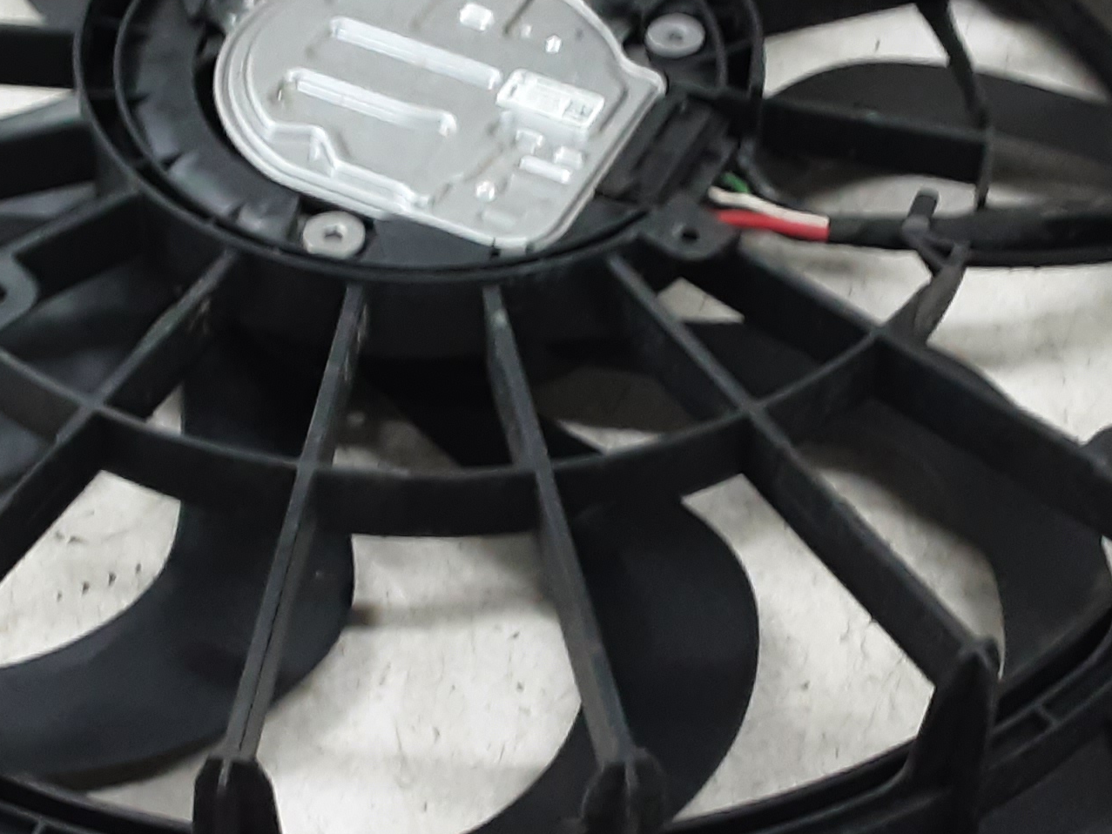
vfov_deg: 21.3
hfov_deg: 28.0
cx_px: 394
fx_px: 2217
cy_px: 469
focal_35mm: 69
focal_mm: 2.91
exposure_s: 1/33
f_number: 1.9
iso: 125
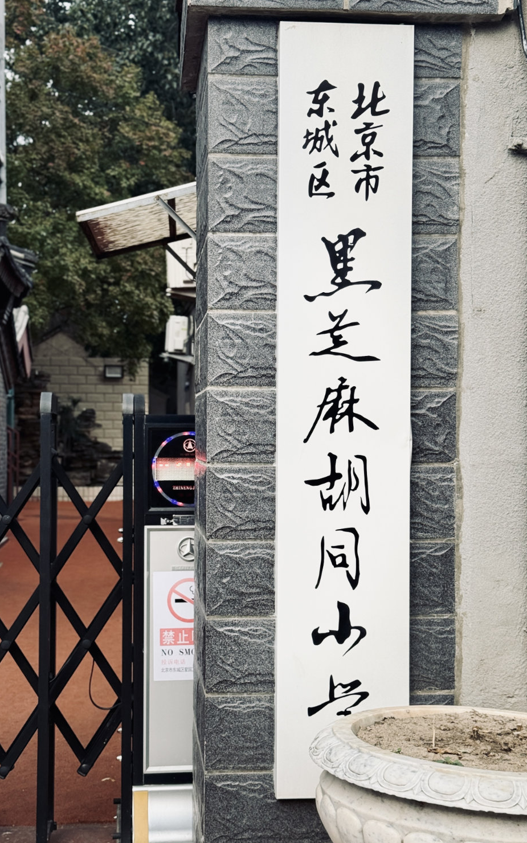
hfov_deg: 23.6
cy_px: 455
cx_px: 262
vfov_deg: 36.9
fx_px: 1264
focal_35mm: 55
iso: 64
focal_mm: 6.8
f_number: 1.8
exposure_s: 1/2088
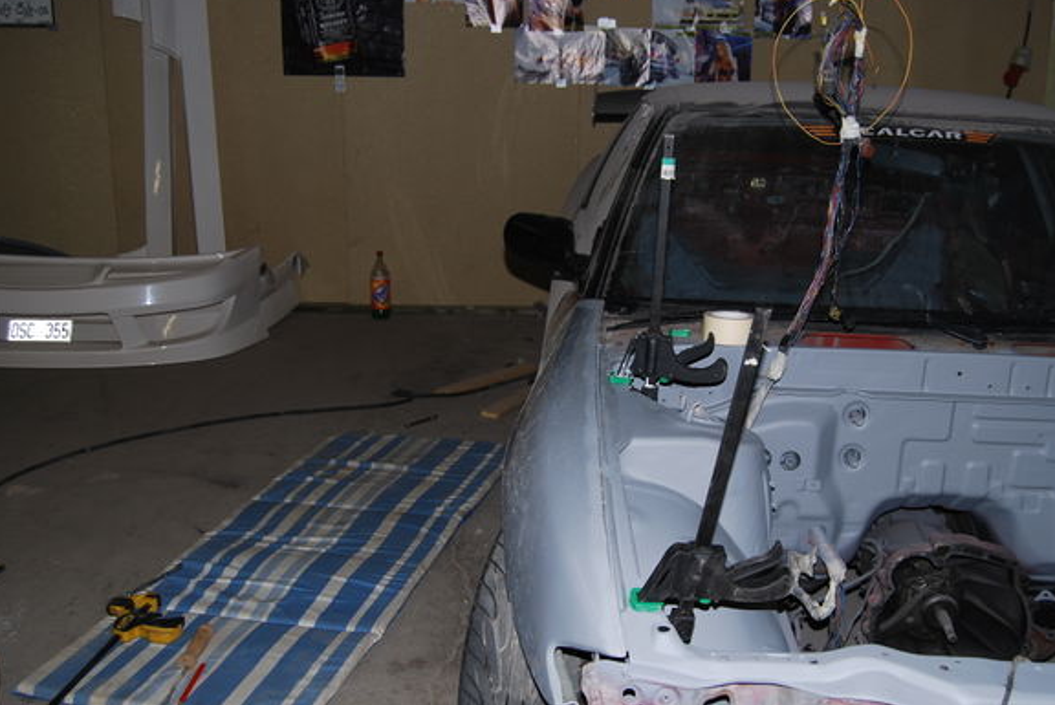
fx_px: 1173
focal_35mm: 40
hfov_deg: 48.4
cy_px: 379
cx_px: 577
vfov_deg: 33.4
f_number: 4.5
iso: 100
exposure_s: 1/40
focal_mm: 24
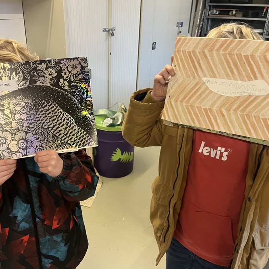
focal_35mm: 31
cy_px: 135
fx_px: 273
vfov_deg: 52.5
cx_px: 117
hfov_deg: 52.4
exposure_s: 1/50
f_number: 1.6
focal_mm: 5.1
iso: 160
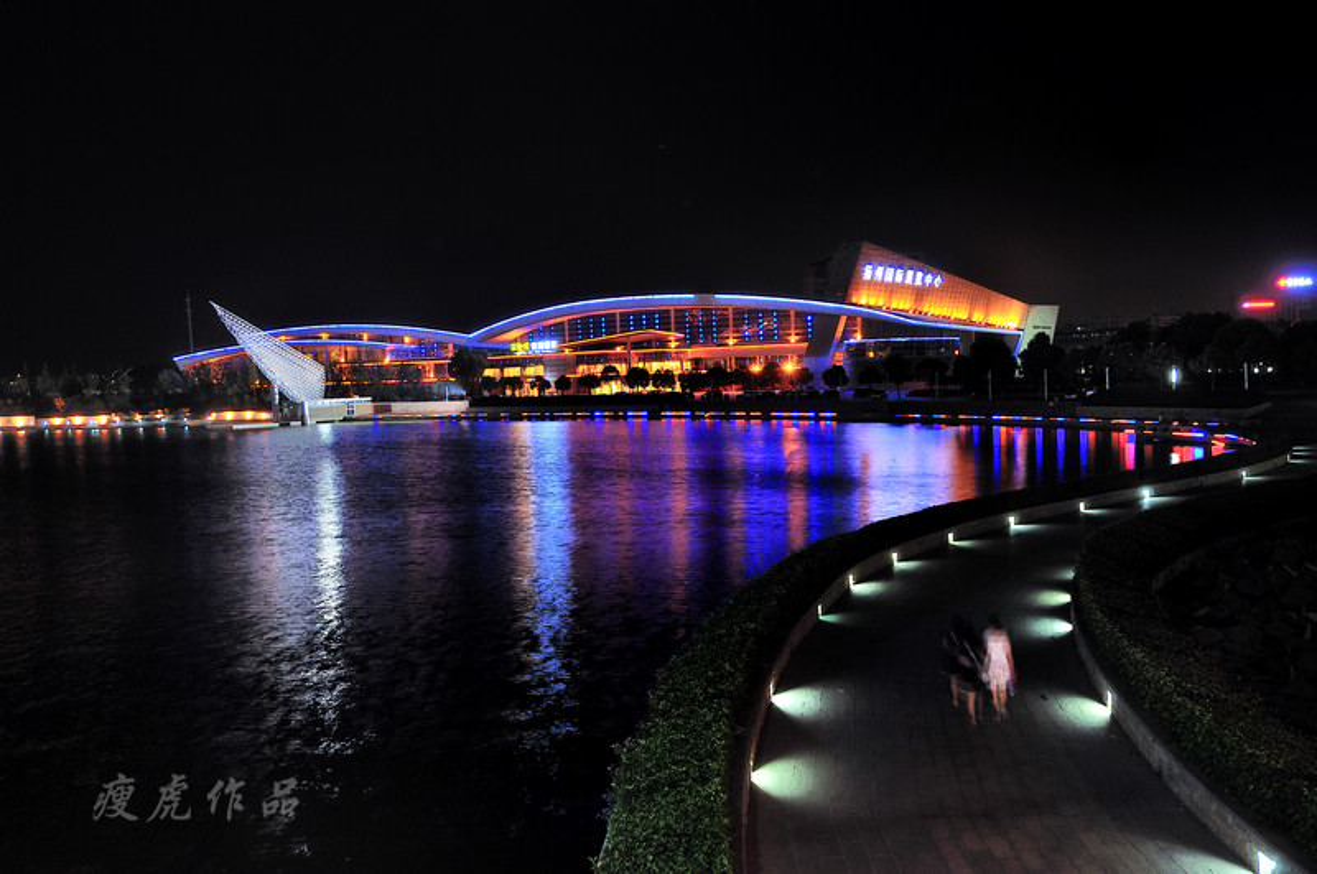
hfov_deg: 67.5
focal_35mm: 27
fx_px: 986
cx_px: 658
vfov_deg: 47.8
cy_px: 437
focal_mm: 18
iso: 100
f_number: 5.6
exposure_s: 1.6
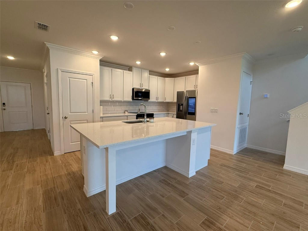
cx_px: 154
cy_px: 116
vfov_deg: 85.7
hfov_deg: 102.1
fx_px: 125
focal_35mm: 14
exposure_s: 1/120
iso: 250
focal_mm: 2.22
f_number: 2.2
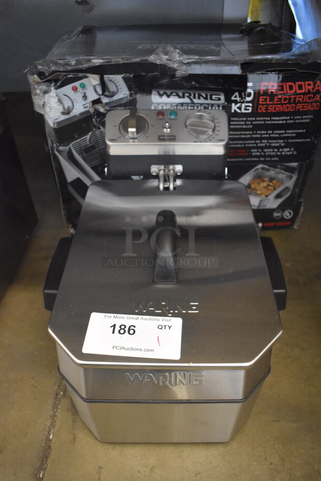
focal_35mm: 27
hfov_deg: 48.0
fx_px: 361
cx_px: 160
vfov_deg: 67.3
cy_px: 240
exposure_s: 1/125
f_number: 3.5
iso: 2800
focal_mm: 18
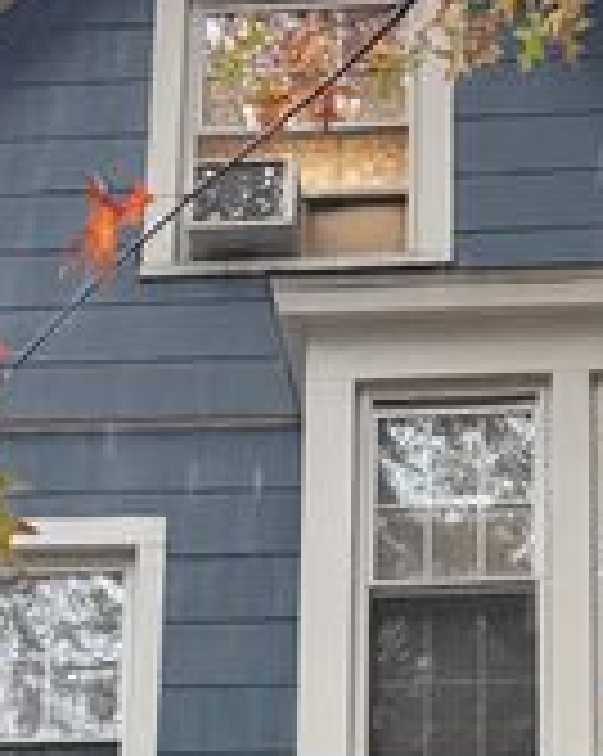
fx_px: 2078
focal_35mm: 93
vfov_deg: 18.2
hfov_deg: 16.5
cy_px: 1154
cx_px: 418
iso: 800
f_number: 1.78
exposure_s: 1/60
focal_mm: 6.76
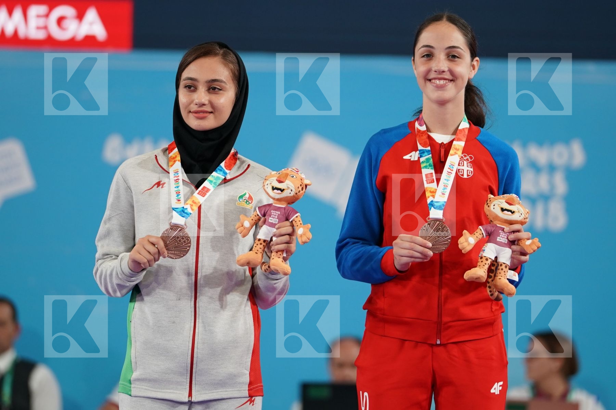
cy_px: 205
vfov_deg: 5.3
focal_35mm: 259
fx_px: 4431
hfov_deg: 8.0
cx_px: 308
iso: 800
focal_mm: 173
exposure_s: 1/500
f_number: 2.8
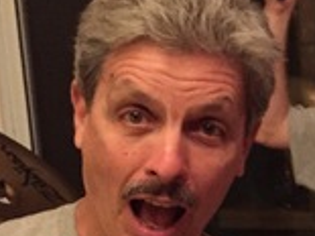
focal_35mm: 135
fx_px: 1228
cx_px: 551
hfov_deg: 13.3
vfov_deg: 10.8
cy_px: 293
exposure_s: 1/15
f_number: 2.2
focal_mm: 4.15
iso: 640
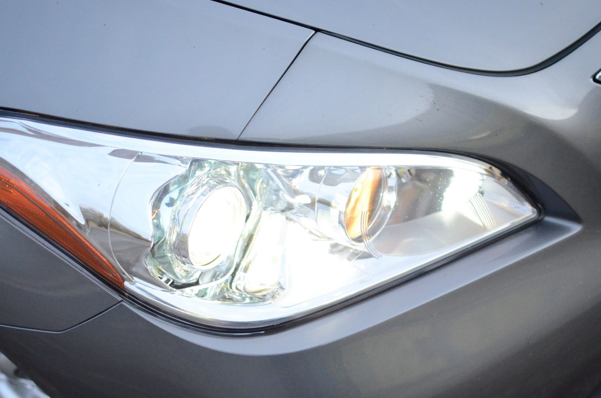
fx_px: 1093
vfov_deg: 20.6
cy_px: 165
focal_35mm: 66
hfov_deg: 30.7
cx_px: 282
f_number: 1.8
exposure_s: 1/8000
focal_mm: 35
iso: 3200
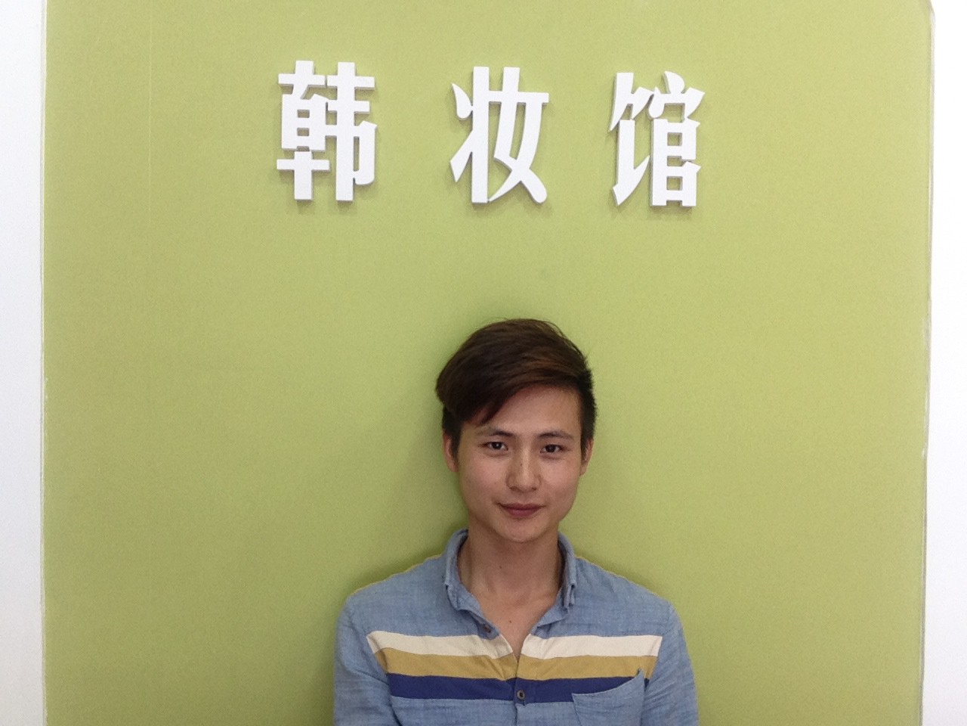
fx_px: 978
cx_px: 484
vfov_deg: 40.7
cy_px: 363
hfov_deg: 52.6
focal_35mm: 35
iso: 40
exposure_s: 1/30
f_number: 2.4
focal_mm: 2.18
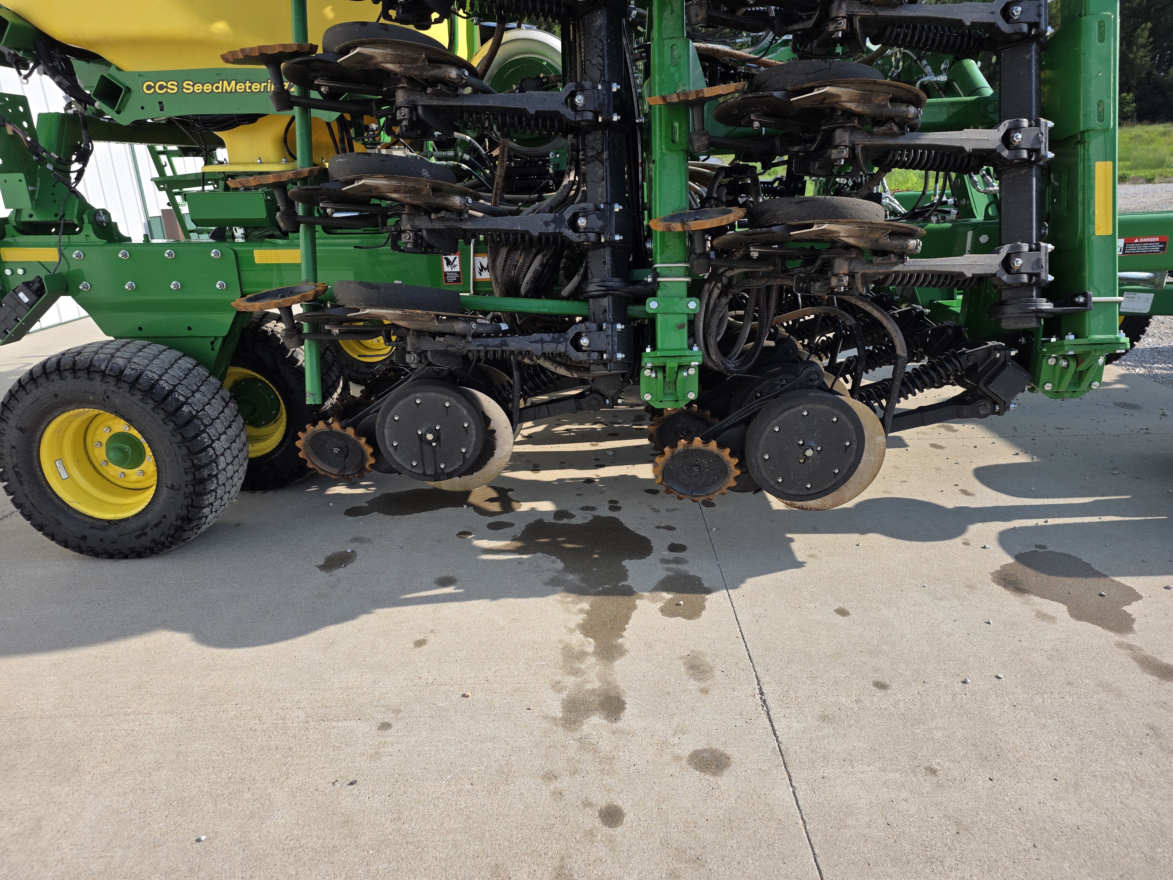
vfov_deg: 58.9
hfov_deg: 73.9
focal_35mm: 23
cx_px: 586
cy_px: 440
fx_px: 779
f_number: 1.7
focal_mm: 6.3
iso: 80
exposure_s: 1/3657
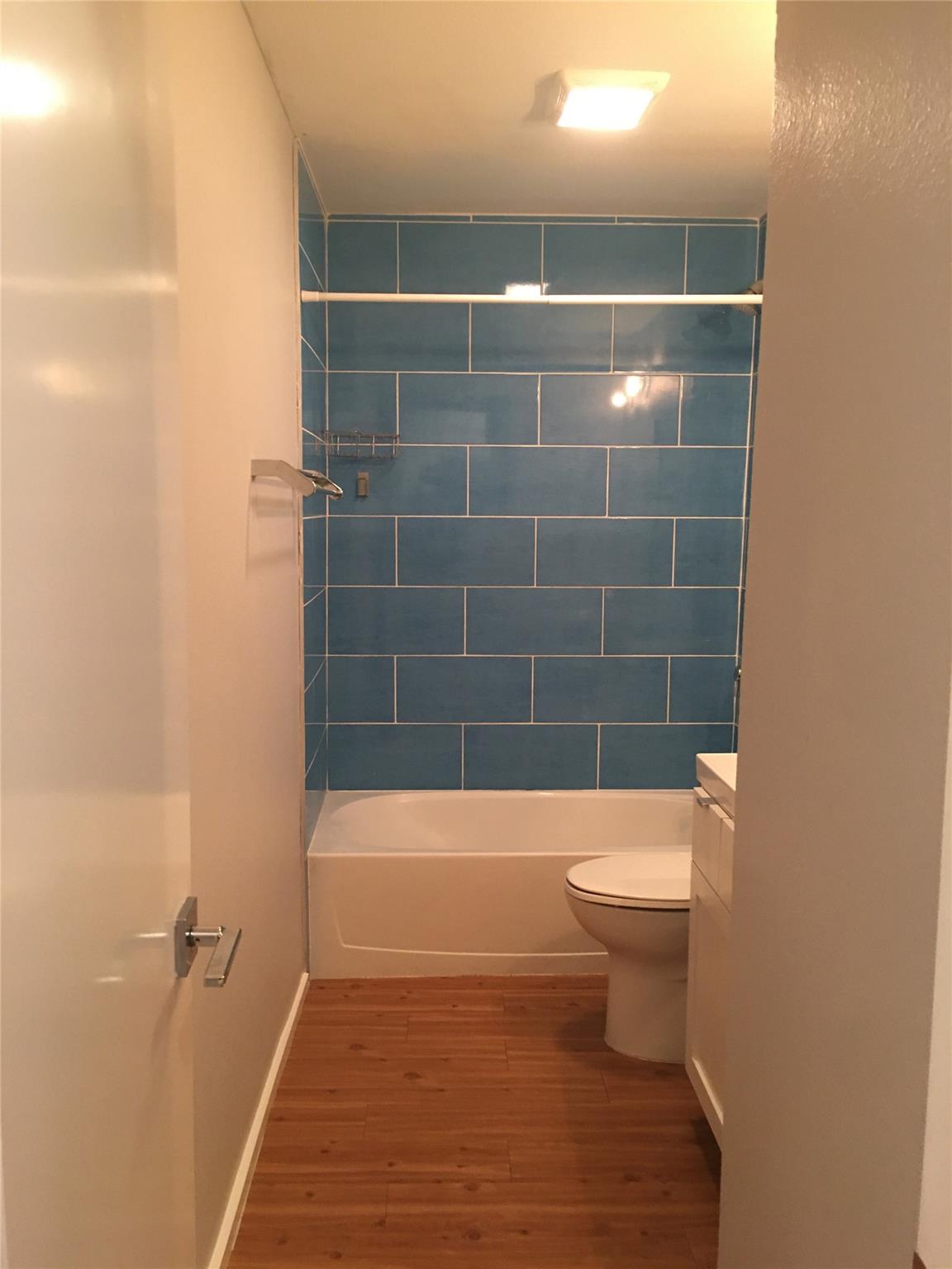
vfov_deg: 61.7
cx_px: 476
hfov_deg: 48.2
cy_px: 634
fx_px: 1063
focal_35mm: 29
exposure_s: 1/8
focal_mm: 4.15
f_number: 2.2
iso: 100
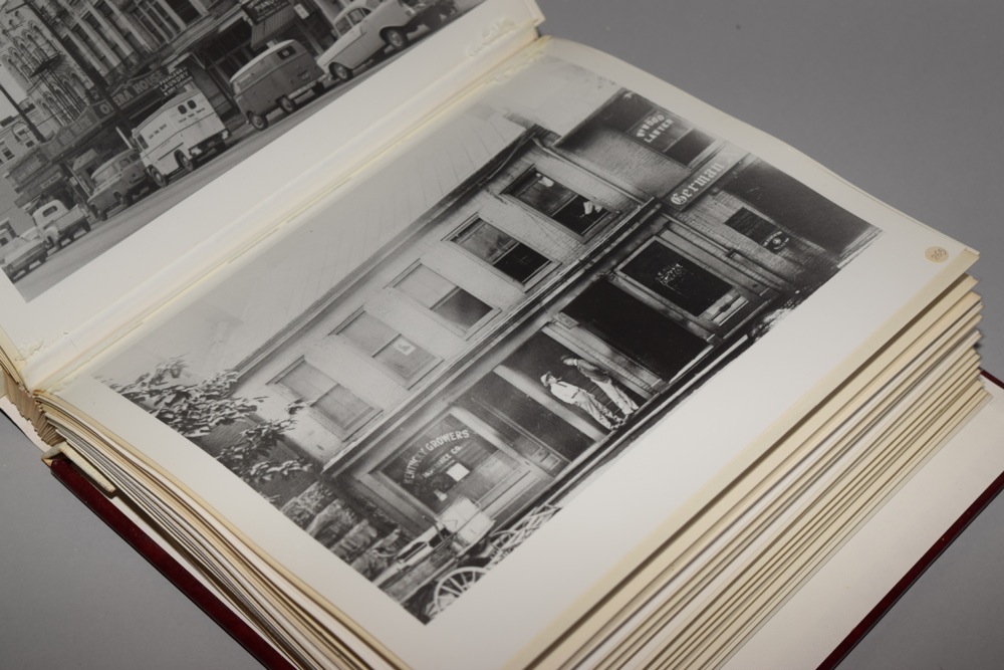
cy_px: 335
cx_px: 502
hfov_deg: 29.2
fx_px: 1924
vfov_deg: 19.7
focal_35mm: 69
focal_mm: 46
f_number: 5
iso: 160
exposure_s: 1/60
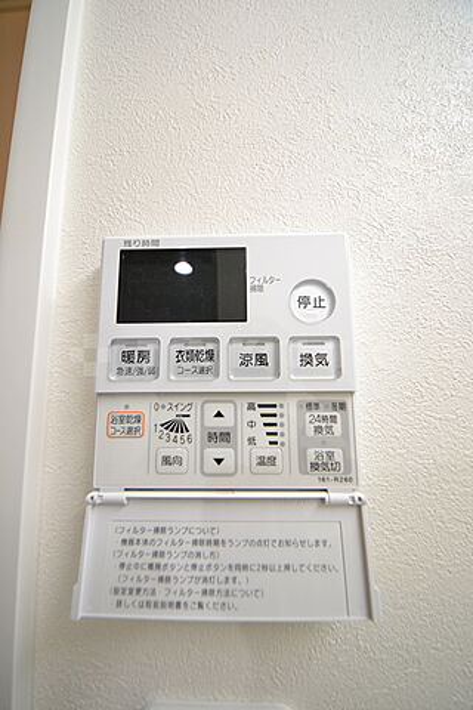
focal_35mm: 12
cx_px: 236
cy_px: 355
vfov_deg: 112.6
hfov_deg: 90.0
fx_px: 236
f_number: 4.5
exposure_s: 1/100
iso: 1600
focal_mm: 8
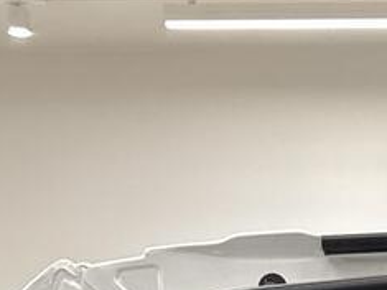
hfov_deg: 12.7
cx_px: 601
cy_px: 857
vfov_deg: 8.5
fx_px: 1643
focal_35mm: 147
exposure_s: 1/113
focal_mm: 6.76
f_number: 1.78
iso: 200
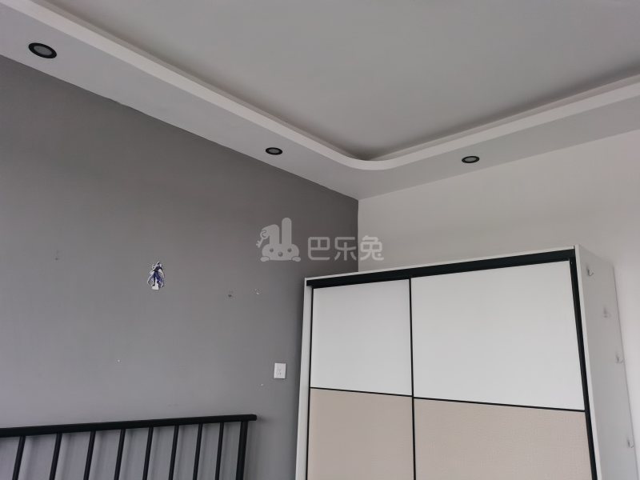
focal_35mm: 26
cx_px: 320
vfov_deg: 53.1
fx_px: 481
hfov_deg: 67.3
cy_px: 240
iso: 500
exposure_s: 1/30
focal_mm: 5.58
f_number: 1.8
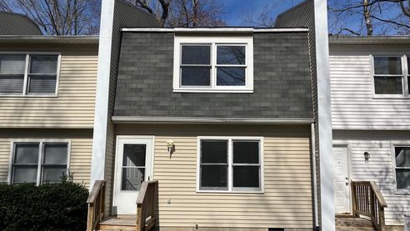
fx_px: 337
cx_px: 208
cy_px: 129
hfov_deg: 62.6
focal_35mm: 31
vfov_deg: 37.8
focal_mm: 3.99
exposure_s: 1/3690
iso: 32
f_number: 1.8
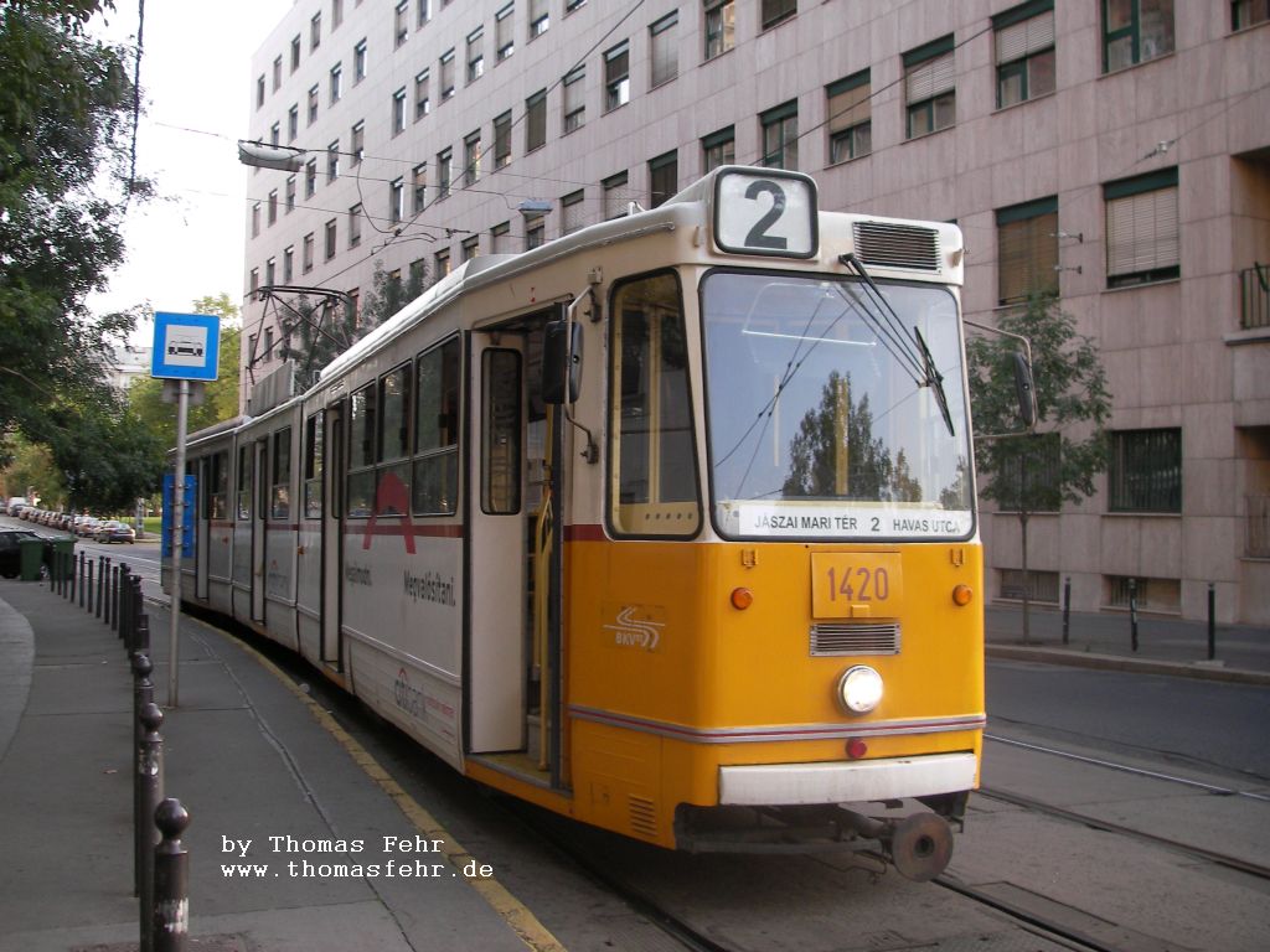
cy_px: 476
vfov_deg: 37.7
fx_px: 1394
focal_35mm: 38
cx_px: 635
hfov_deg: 49.0
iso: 50
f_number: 3.3
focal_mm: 6.3
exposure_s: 1/56
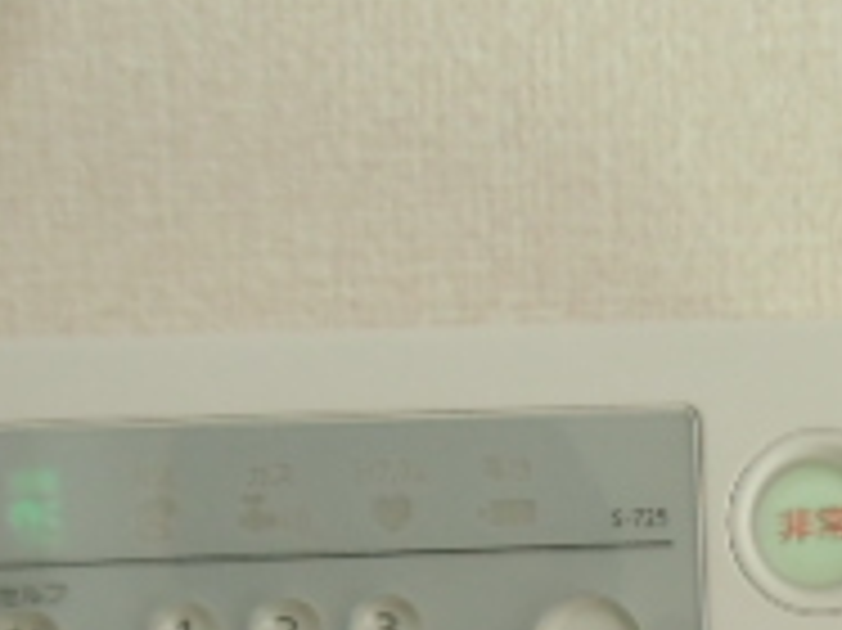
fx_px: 1993
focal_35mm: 82
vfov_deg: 16.4
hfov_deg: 23.5
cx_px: 662
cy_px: 950
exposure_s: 1/100
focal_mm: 4.24
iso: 200
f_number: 3
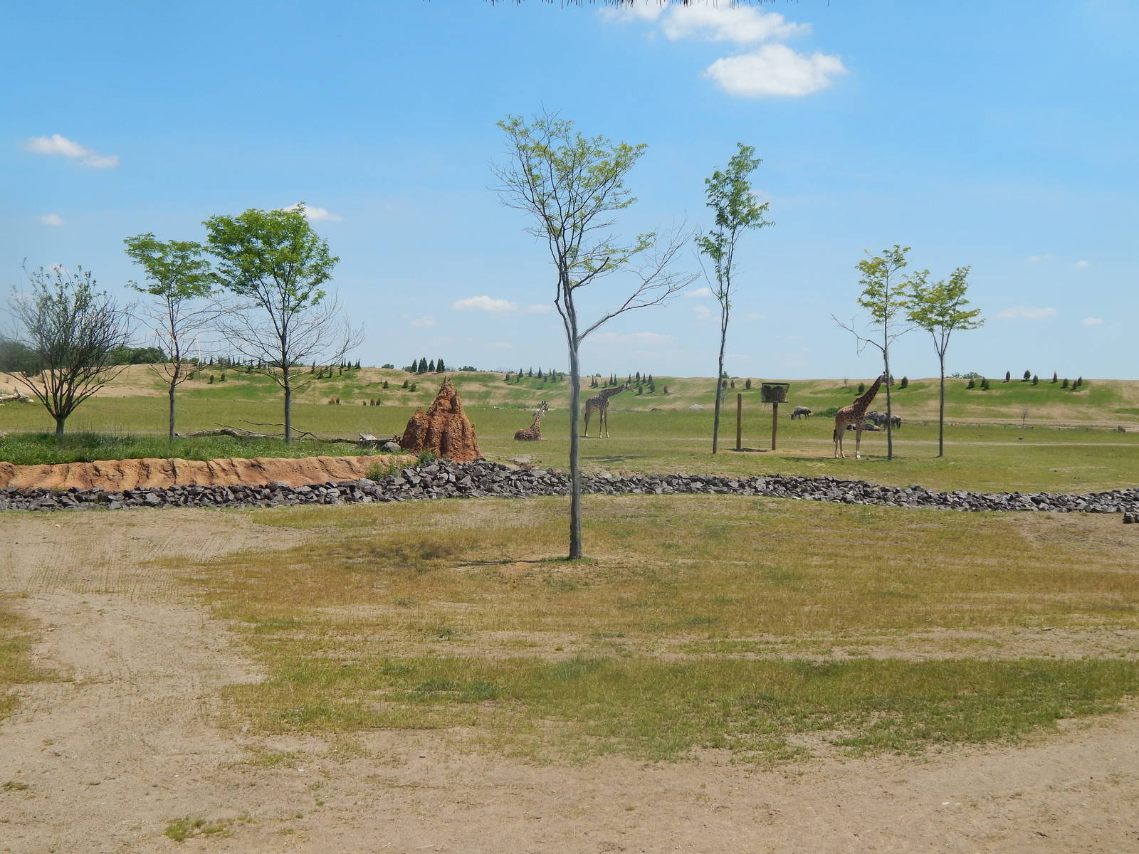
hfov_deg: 49.0
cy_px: 427
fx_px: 1250
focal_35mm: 38
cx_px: 570
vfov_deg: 37.7
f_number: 6.9
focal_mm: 6.8
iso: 125
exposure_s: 1/400
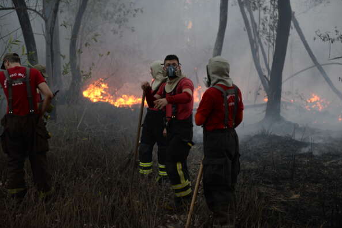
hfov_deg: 28.4
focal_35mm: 71
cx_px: 173
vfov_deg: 19.2
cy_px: 114
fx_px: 675
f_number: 2.8
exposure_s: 1/320
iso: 1600
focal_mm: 70
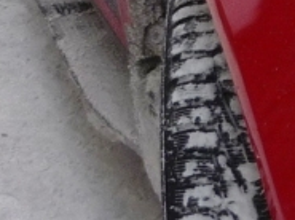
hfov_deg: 9.8
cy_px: -179
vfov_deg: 7.8
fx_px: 1557
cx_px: 646
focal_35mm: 183
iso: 100
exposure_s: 1/400
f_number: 2.8
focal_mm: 5.5
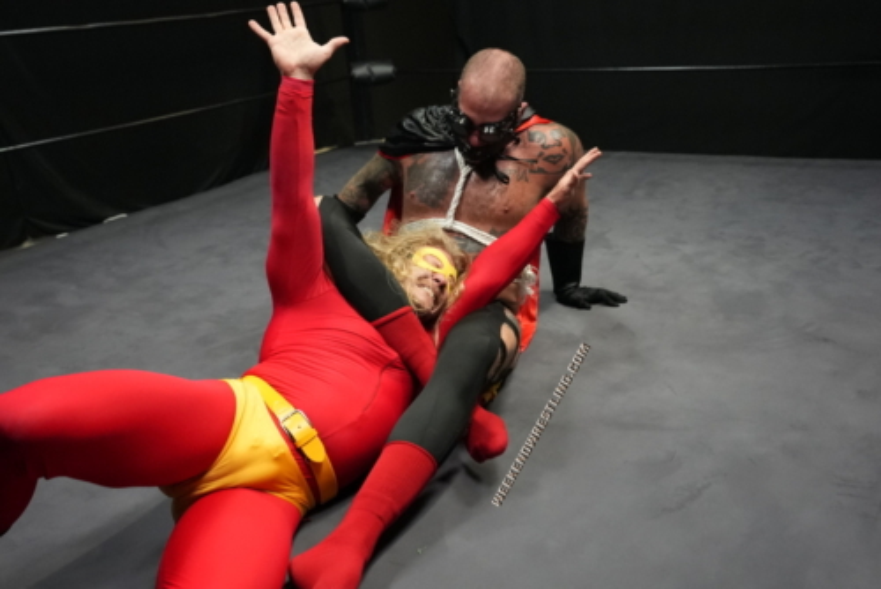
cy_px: 294
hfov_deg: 54.4
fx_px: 857
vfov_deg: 37.9
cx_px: 440
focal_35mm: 35
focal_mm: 35
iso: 12800
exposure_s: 1/320
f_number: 3.5
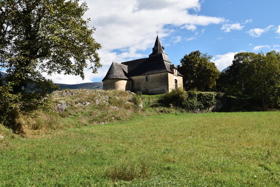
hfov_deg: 53.1
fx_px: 280
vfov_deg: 36.9
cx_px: 140
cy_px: 94
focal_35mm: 36
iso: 200
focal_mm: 24
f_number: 9
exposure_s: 1/320
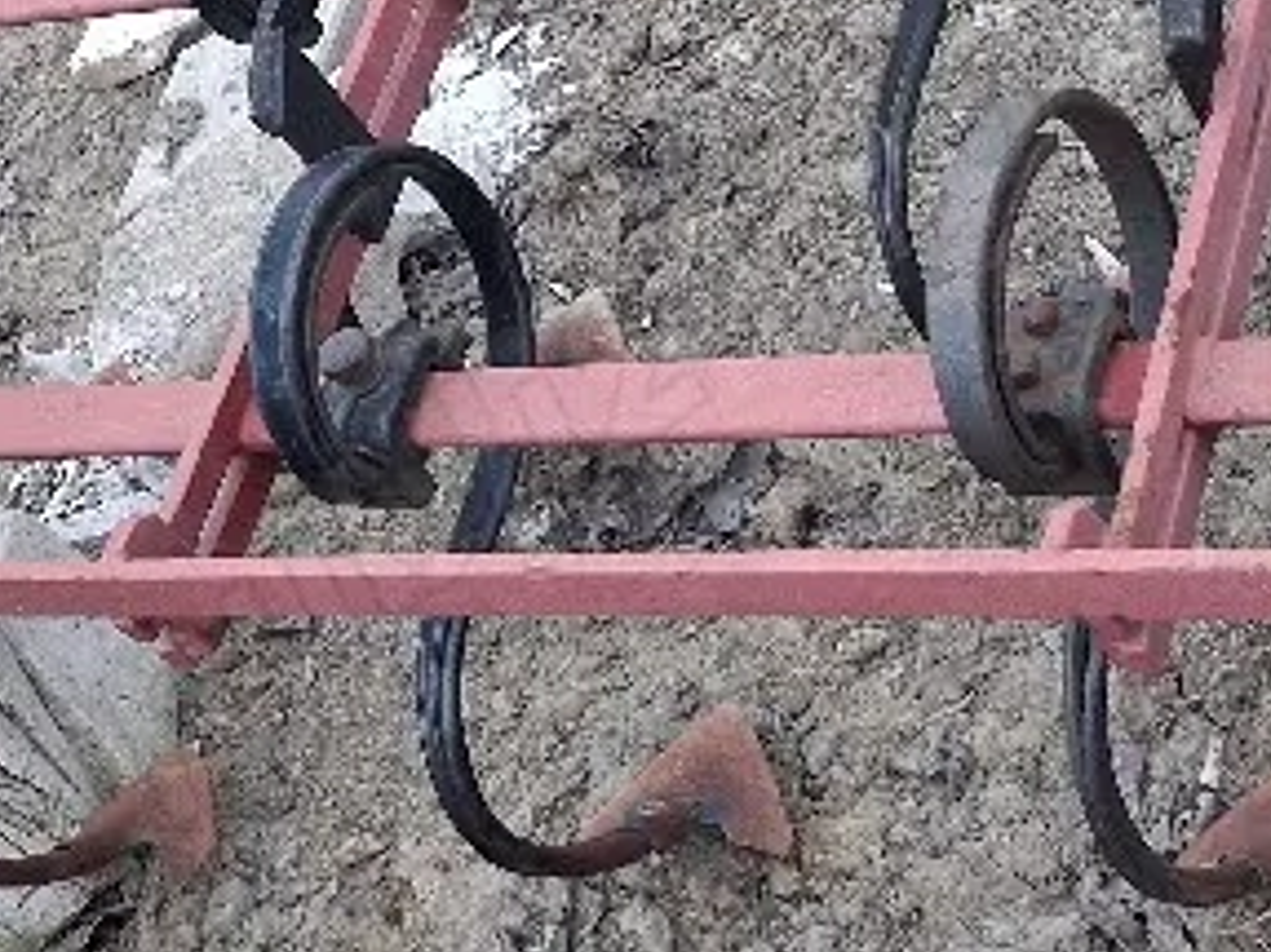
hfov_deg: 20.8
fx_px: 3450
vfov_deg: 15.7
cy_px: 452
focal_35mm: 94
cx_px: 864
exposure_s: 1/100
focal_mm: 4
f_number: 1.8
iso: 250
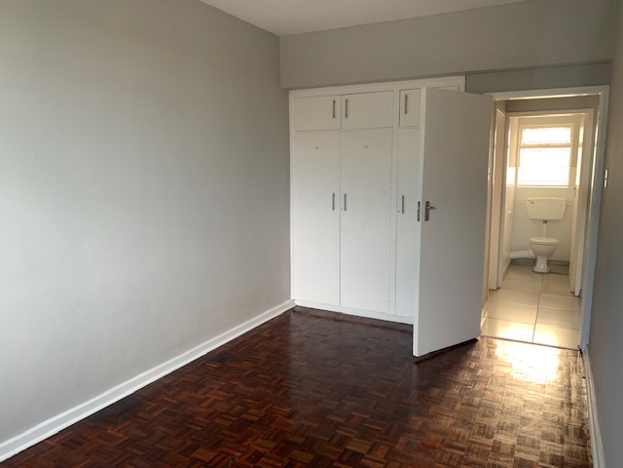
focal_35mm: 26
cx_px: 312
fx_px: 468
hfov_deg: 67.3
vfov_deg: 53.1
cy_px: 234
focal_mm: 4.25
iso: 100
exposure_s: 1/108
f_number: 1.8
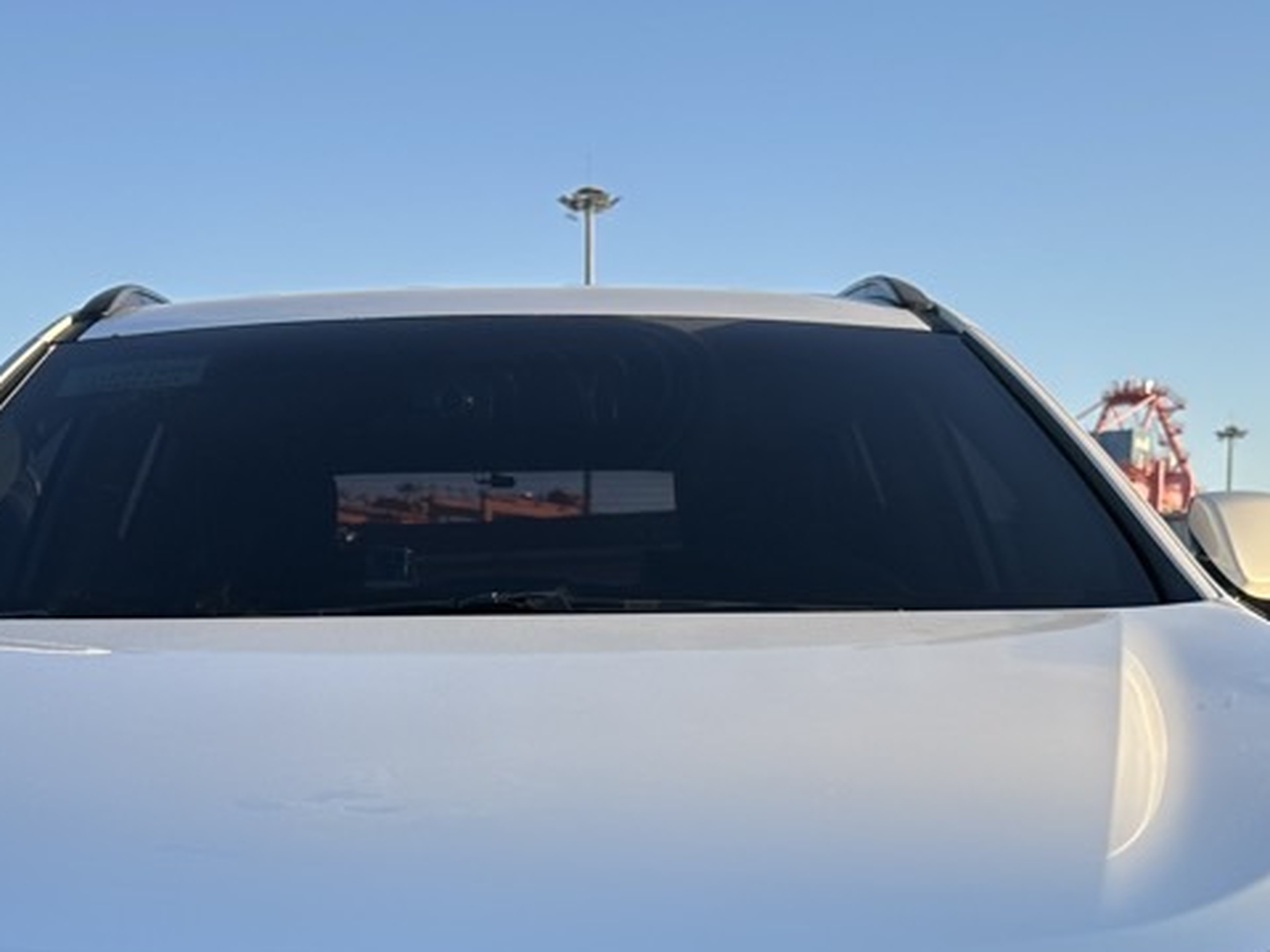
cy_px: 989
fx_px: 2348
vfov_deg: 21.9
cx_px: 492
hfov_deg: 30.2
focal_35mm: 64
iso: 80
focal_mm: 6.86
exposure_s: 1/1664
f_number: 1.78
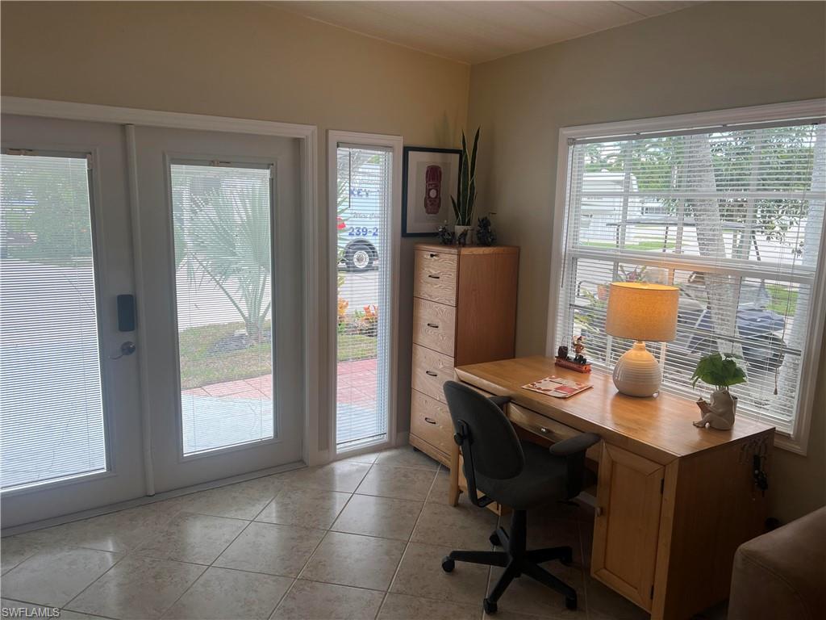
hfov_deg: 67.3
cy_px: 310
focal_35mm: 26
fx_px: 620
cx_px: 413
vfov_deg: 53.1
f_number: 1.5
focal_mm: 5.7
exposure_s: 1/177
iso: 40
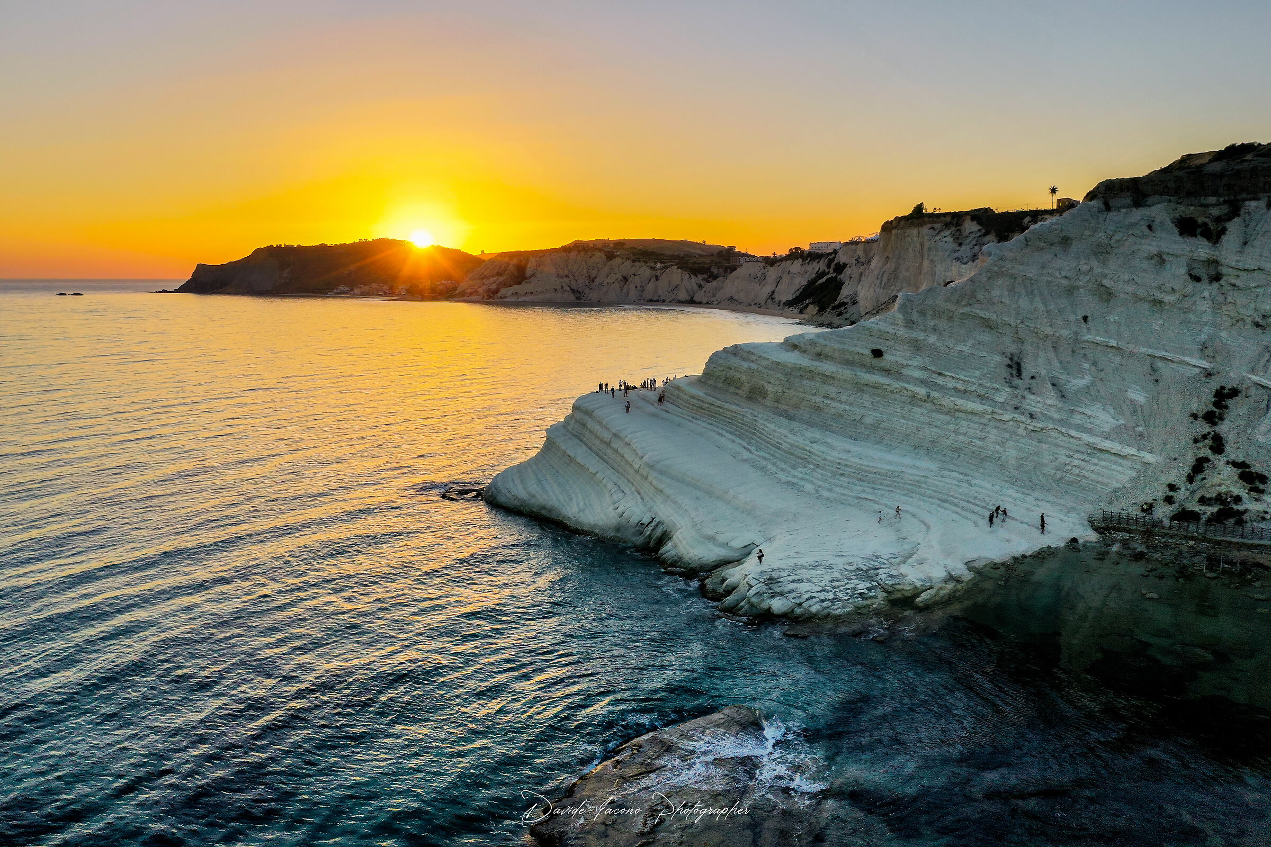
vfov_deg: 46.4
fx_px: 988
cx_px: 636
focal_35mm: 28
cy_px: 424
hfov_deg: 65.5
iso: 100
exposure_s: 1/240
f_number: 5
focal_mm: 10.26
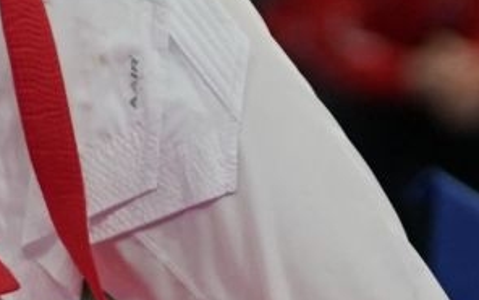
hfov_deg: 1.5
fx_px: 17950
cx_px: 798
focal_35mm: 1375
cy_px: -477
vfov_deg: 1.0
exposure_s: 1/1000
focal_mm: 148
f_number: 2.8
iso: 1600
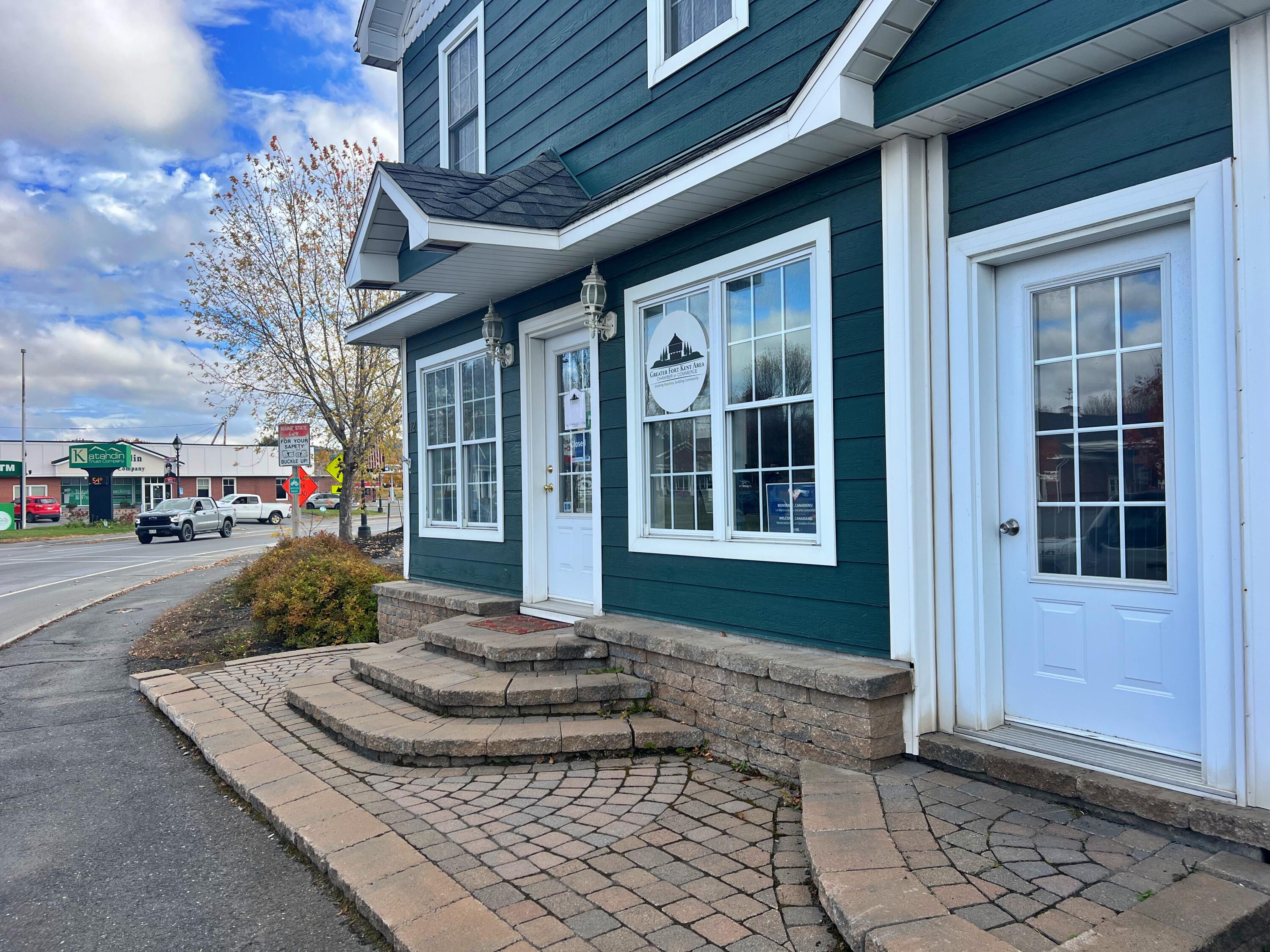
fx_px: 954
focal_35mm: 26
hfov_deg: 67.3
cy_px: 476
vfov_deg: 53.1
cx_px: 635
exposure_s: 1/1934
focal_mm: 5.7
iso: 50
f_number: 1.5
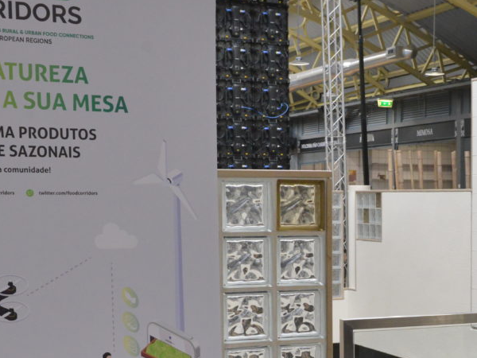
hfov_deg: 22.9
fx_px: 1144
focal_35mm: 83
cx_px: 443
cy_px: 312
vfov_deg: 17.6
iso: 4000
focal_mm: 32
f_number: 7.1
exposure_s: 1/200
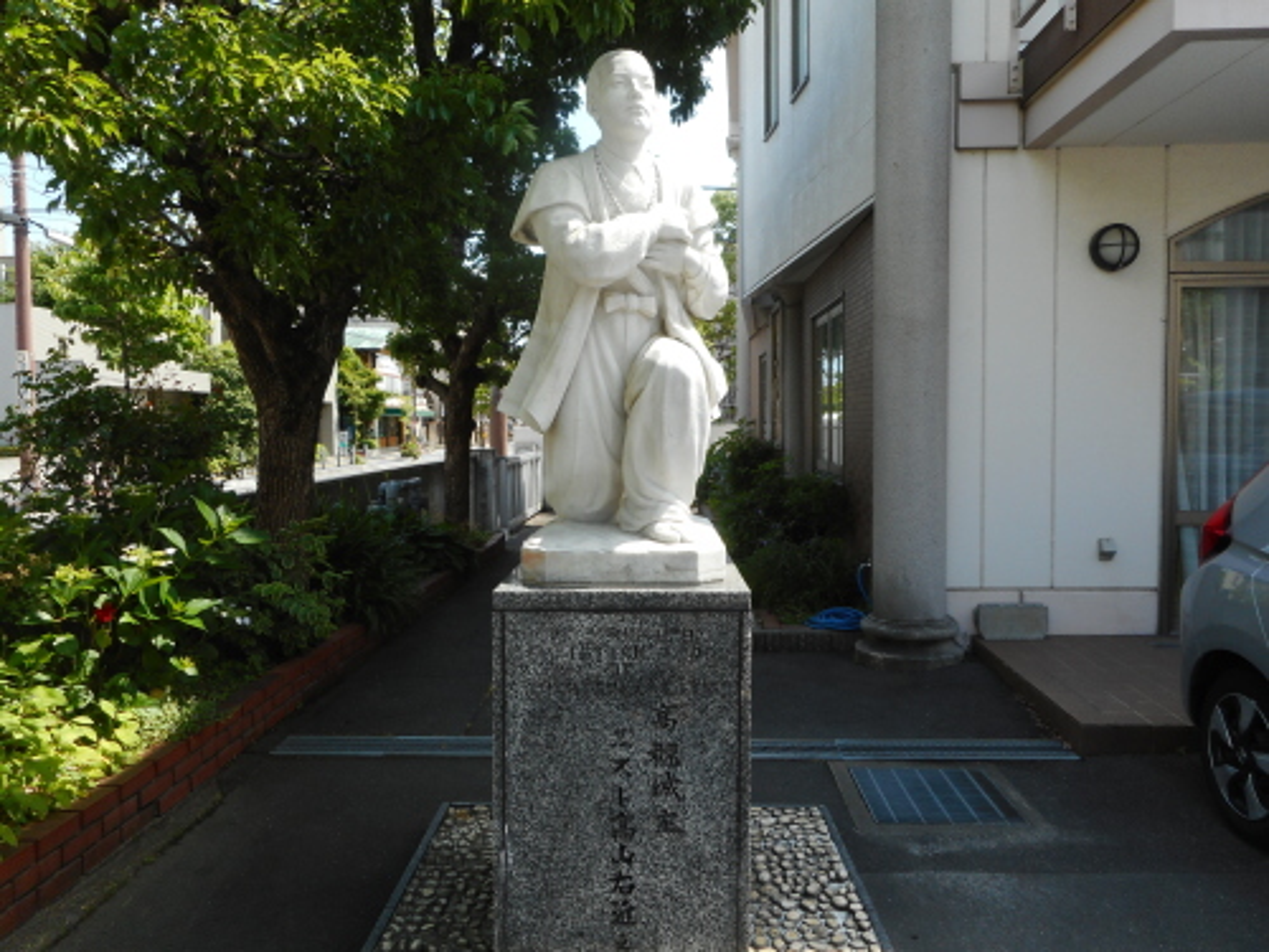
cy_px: 476
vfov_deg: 54.9
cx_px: 634
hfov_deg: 69.4
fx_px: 916
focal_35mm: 25
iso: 80
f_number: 3.7
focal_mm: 4.5
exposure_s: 1/320
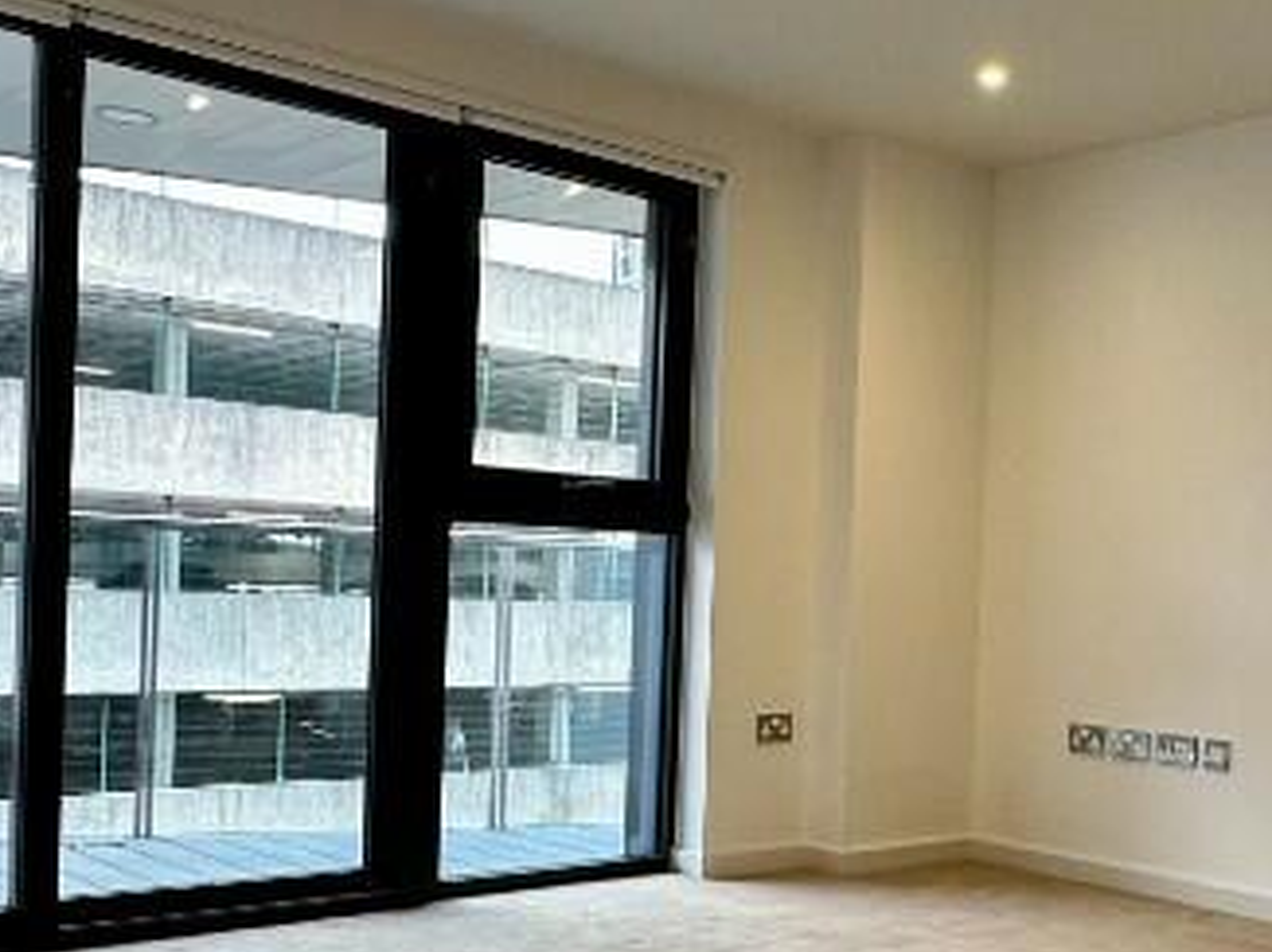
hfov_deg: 42.1
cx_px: 901
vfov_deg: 32.7
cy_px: 605
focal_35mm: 44
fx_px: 1616
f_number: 2.2
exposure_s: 1/100
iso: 125
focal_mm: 2.22
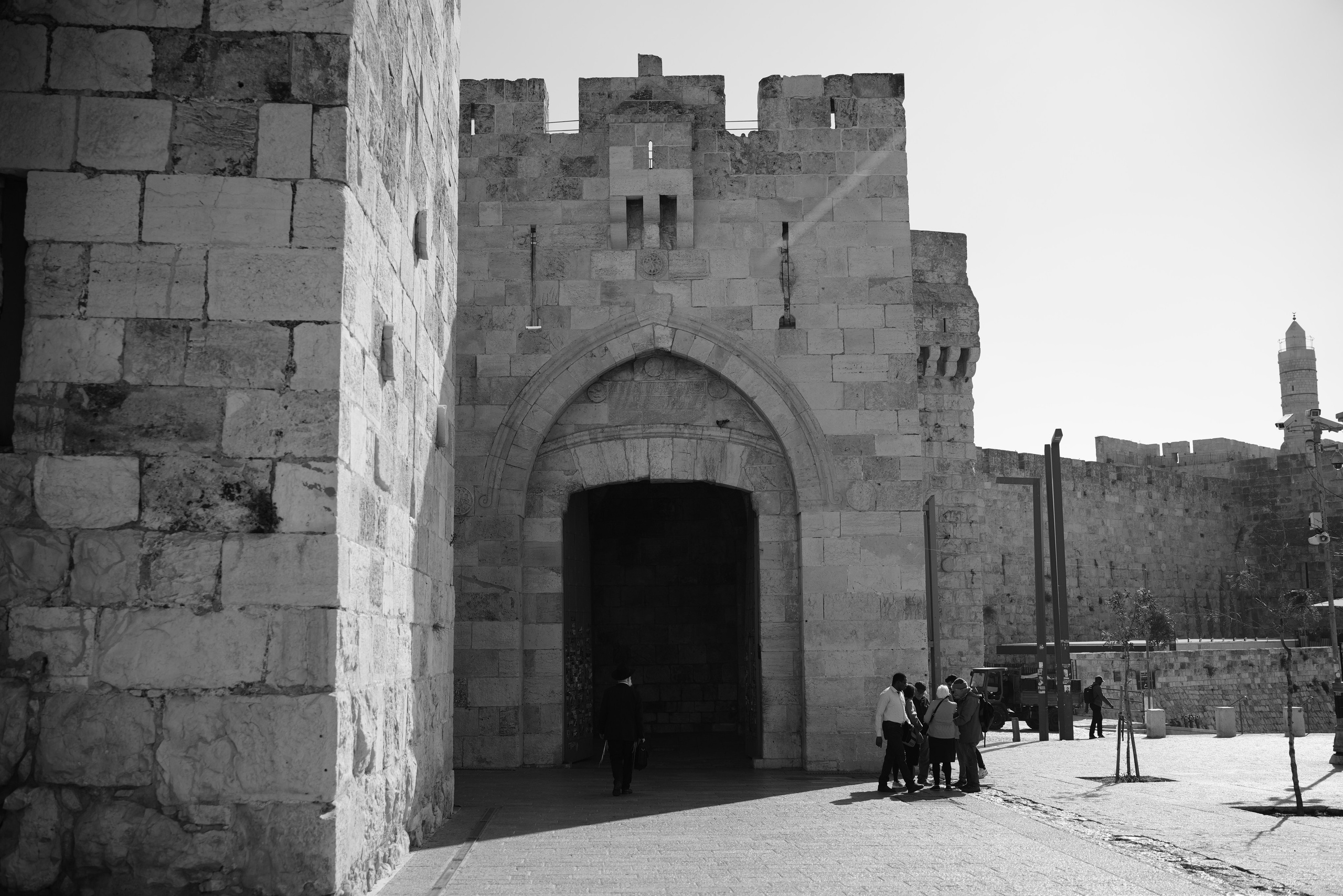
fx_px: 1343
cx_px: 672
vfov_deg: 36.9
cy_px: 448
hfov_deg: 53.1
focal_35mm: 36
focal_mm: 36
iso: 100
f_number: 2.8
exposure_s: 1/2500
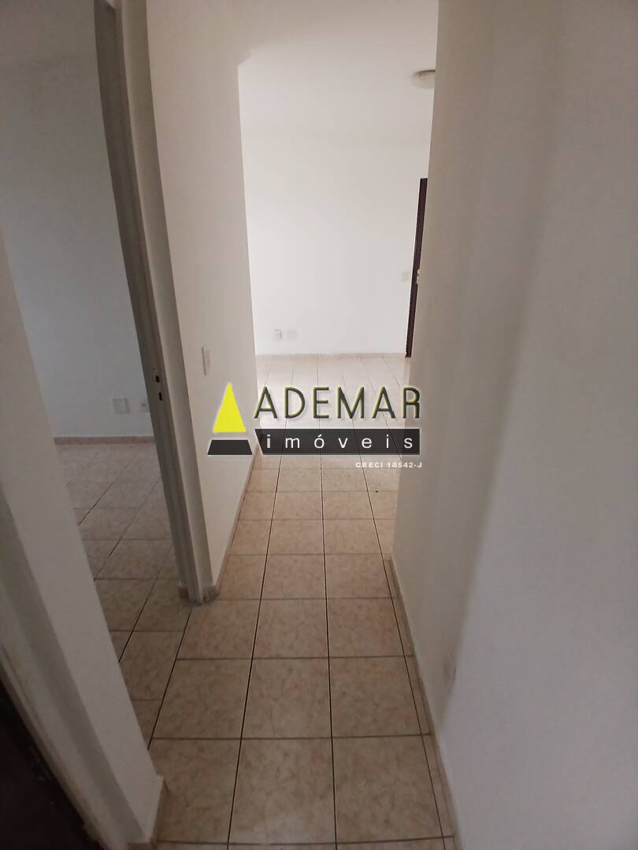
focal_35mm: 17
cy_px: 425
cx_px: 319
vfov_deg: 91.0
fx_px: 418
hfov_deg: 74.7
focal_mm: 1.4
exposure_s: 1/60
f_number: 2.2
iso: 100
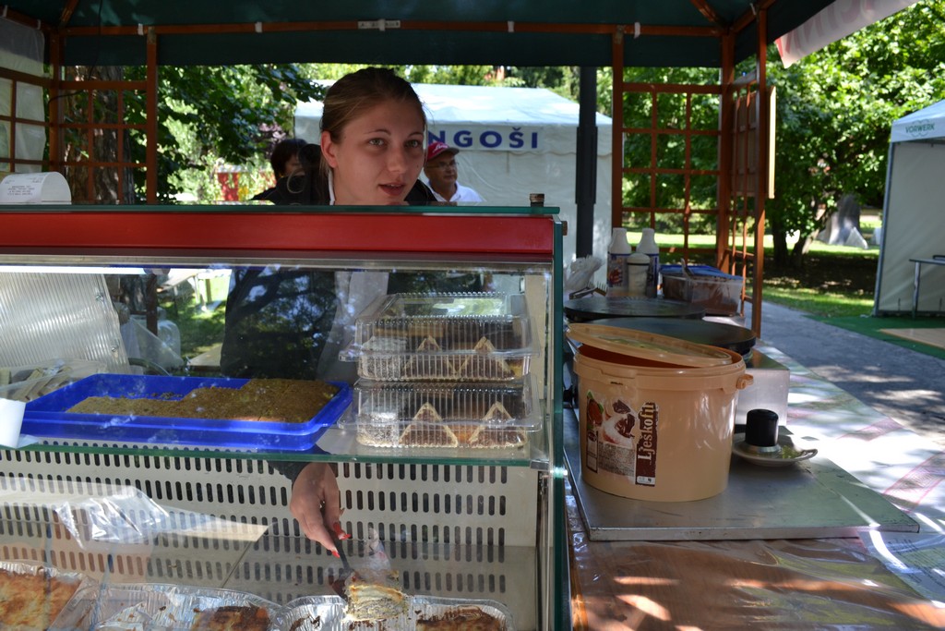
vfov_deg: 43.6
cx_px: 472
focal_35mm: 30
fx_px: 788
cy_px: 316
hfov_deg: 61.9
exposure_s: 1/125
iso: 220
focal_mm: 20
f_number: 5.6
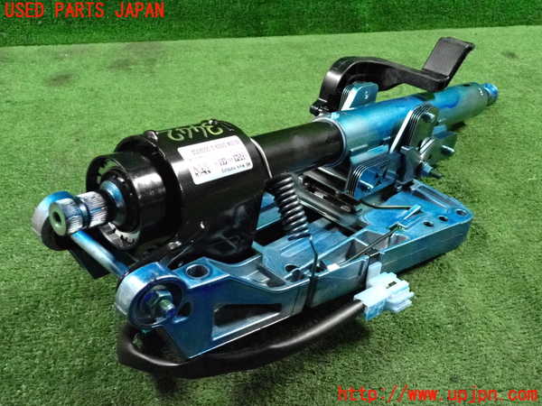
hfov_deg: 56.8
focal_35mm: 32
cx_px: 271
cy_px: 203
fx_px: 501
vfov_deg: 44.2
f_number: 2.4
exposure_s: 1/125
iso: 4000
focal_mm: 5.79
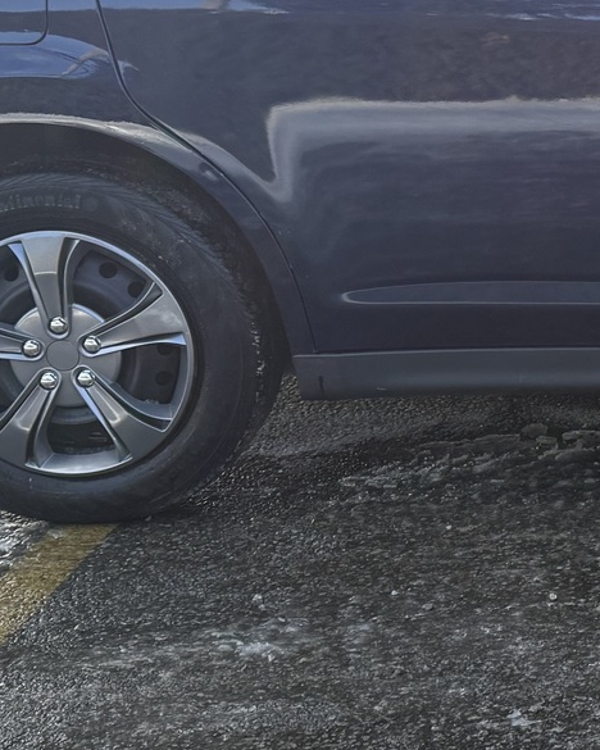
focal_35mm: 82
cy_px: 205
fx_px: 1820
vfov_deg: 23.1
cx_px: 895
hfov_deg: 17.0
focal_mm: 6.76
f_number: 1.78
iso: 100
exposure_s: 1/1018
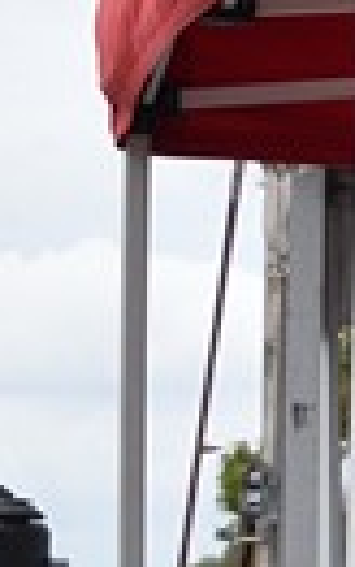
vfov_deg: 5.1
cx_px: 2017
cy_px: 677
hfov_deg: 3.0
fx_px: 6323
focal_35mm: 409
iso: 220
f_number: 8
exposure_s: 1/250
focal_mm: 35
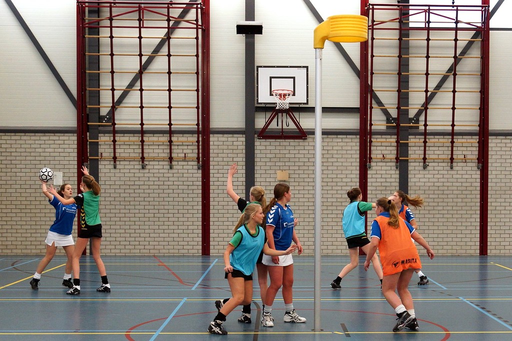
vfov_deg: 25.7
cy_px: 170
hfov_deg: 37.9
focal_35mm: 52
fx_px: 746
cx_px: 256
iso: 1250
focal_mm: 35
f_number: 3.2
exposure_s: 1/250
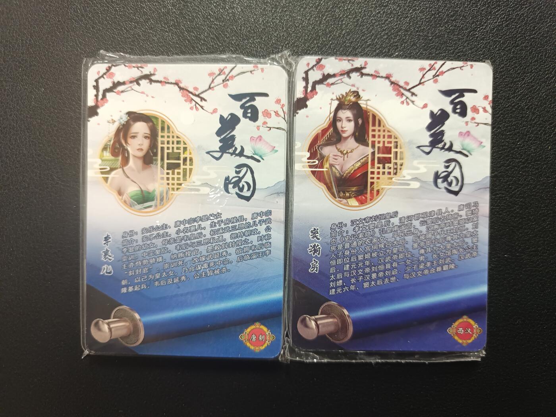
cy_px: 208
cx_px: 278
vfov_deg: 56.8
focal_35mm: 24
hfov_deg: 71.6
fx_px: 385
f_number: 1.7
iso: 1120
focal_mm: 5.31
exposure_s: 1/25
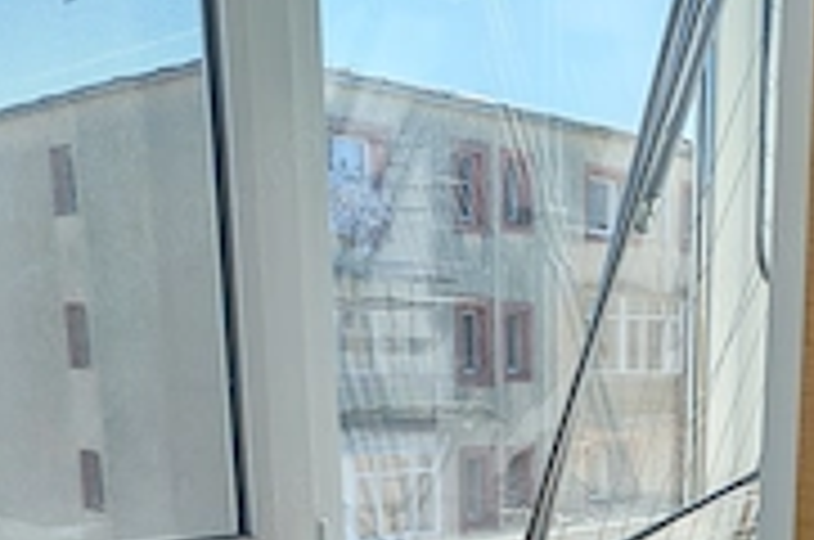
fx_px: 1196
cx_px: 652
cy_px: 652
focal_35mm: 53
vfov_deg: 23.2
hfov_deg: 36.3
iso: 50
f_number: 1.6
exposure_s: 1/1400
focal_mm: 5.4
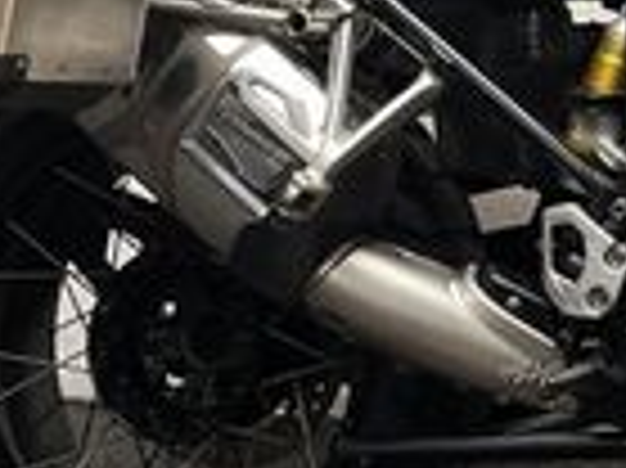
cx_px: 973
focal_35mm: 120
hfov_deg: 15.1
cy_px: -90
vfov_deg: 12.1
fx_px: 2168
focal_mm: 5.1
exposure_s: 1/100
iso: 125
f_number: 1.6
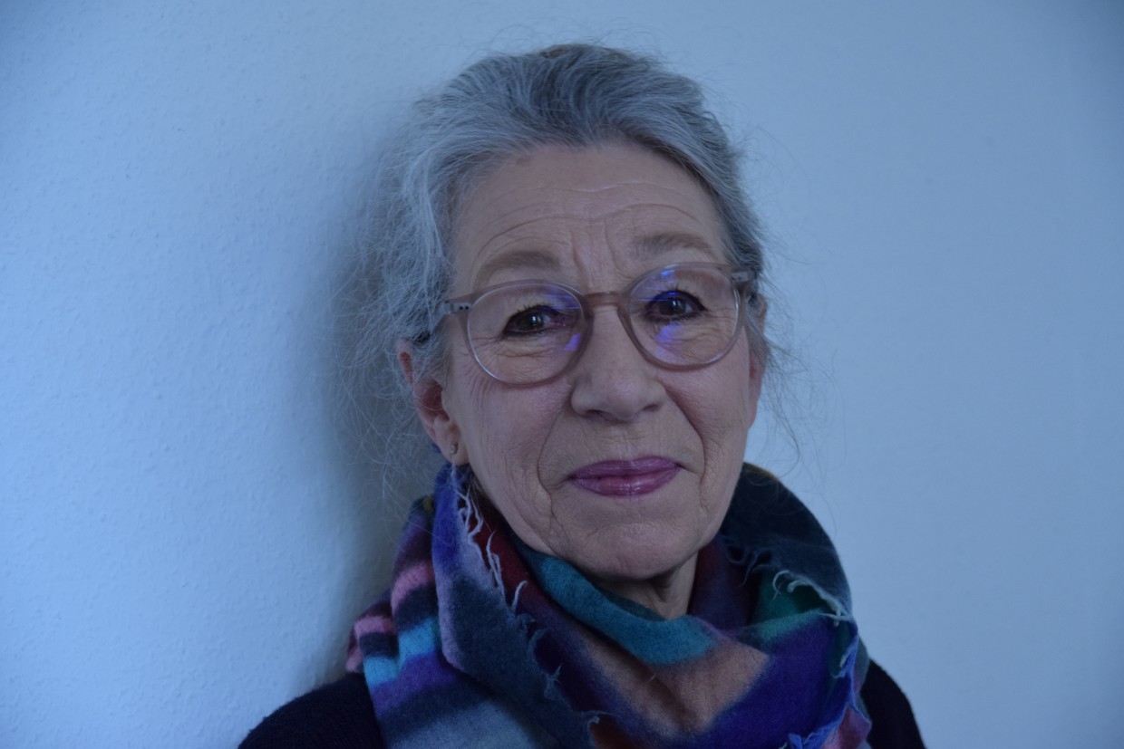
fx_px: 2716
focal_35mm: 87
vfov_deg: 15.7
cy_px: 374
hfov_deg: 23.4
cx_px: 562
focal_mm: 58
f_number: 4
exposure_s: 1/30
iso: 1000
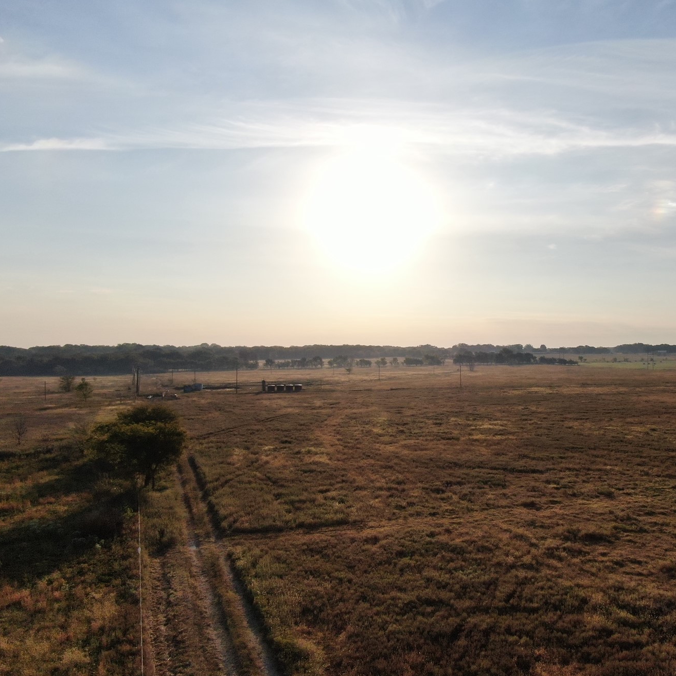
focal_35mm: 31
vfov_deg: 52.5
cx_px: 472
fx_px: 685
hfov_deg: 51.2
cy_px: 352
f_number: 2.8
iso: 110
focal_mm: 4.39
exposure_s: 1/3200
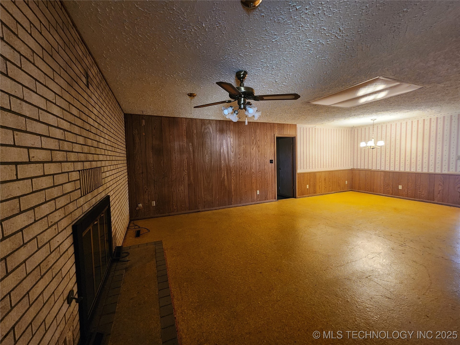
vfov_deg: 89.9
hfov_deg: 106.2
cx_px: 230
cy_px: 172
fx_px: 173
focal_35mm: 13
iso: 640
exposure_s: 1/24
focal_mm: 2.2
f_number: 2.2
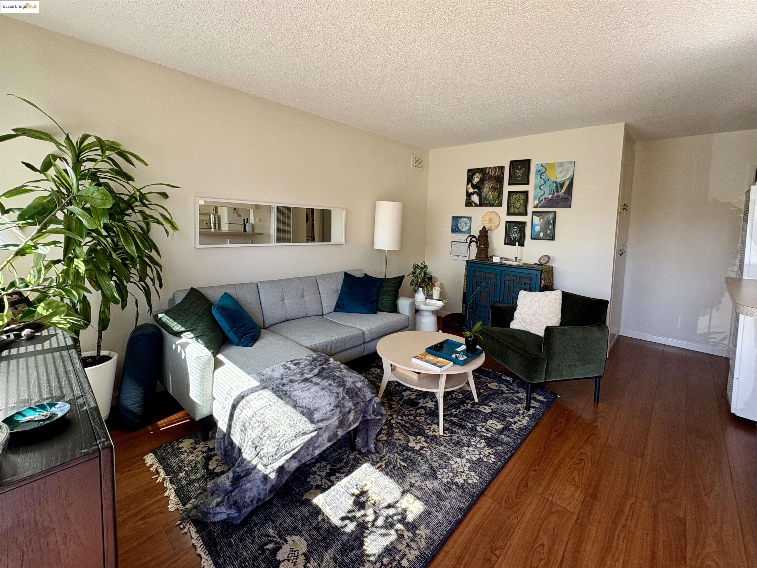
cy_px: 284
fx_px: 306
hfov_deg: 102.1
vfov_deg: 85.7
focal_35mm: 14
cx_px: 378
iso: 125
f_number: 2.2
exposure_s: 1/113
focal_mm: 2.22
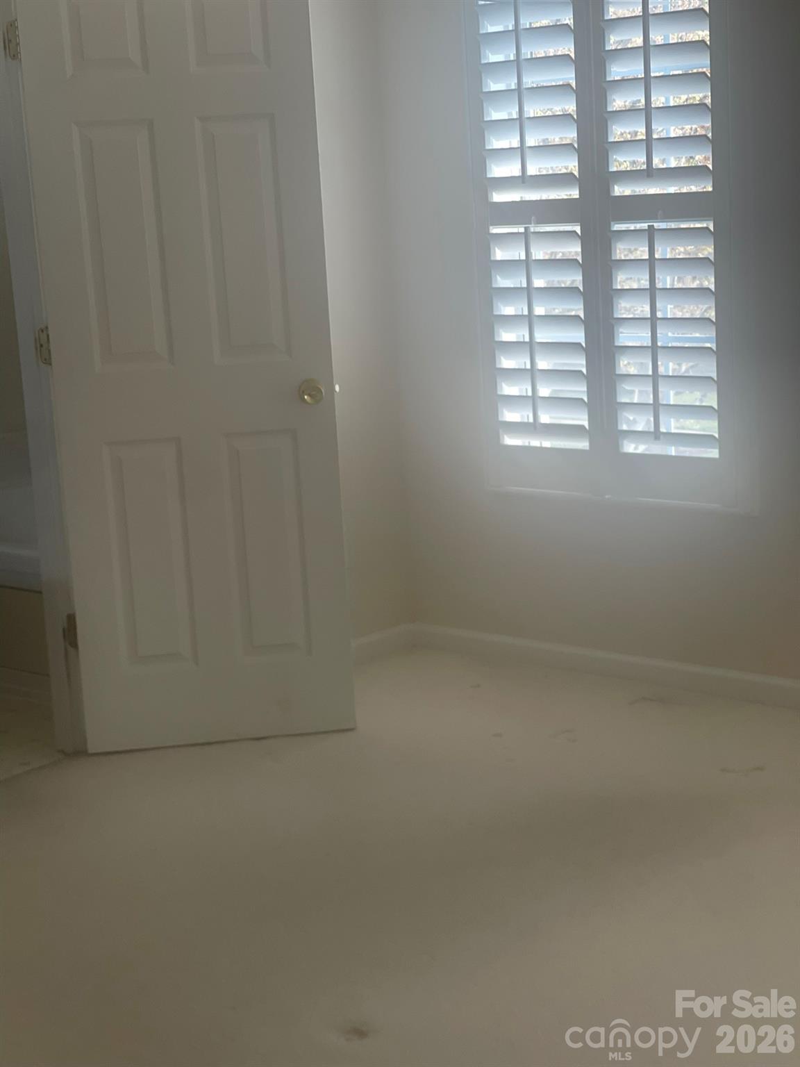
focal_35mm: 64
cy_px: 534
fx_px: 1972
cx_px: 400
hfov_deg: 22.9
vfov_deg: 30.3
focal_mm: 7.5
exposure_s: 1/121
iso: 80
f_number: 2.2
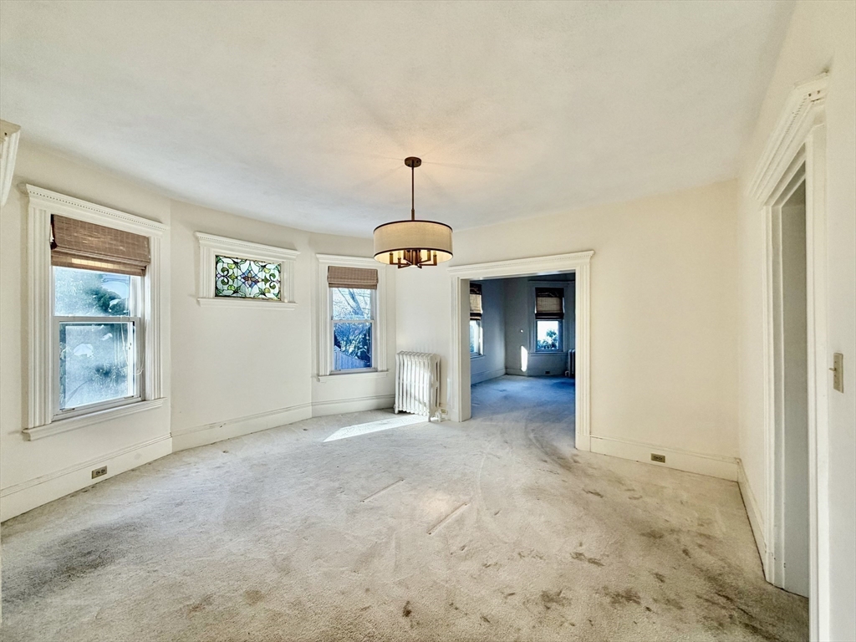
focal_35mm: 14
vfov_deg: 85.7
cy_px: 321
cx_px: 428
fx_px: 346
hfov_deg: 102.1
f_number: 2.2
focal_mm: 2.22
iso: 80
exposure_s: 1/120
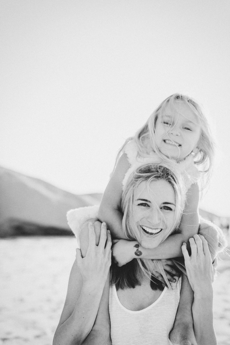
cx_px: 115
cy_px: 172
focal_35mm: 50
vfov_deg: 39.6
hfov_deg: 27.0
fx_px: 479
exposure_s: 1/1250
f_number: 2.8
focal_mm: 50
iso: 64
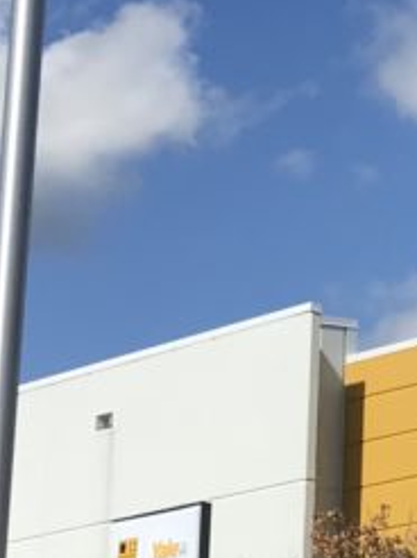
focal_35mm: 175
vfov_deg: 11.3
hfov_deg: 8.1
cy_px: 100
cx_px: 795
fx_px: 2816
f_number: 1.8
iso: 20
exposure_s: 1/3300
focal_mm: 3.99
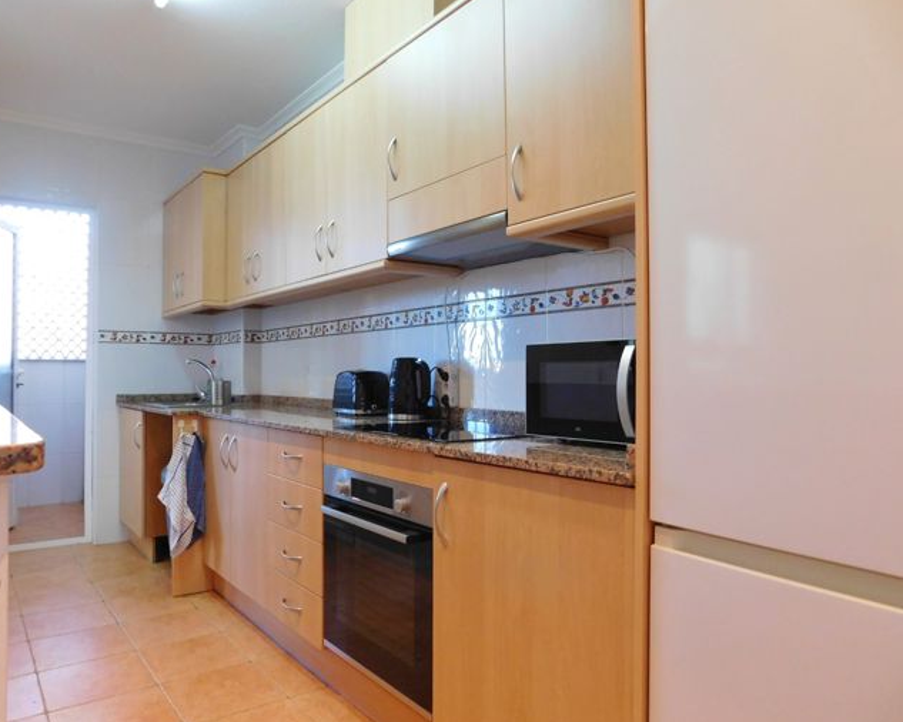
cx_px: 413
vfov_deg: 56.8
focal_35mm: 25
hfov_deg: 68.0
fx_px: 668
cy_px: 362
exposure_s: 1/30
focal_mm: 4
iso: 320
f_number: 3
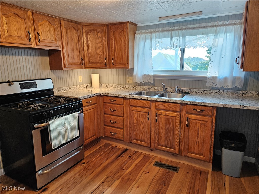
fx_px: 172
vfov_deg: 58.9
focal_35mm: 23
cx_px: 130
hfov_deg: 73.9
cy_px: 97
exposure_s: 1/60
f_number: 1.8
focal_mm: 5.4
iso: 100
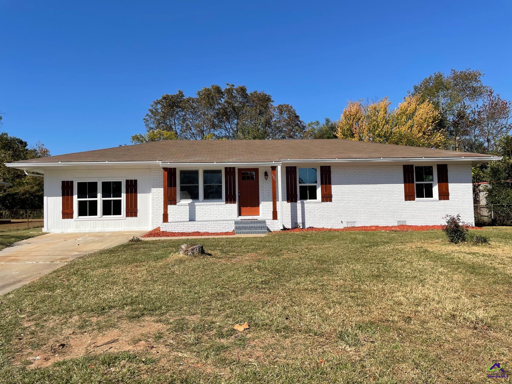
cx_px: 256
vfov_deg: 53.1
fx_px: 385
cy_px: 192
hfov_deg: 67.3
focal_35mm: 26
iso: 32
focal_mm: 4.2
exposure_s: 1/4292
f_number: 1.6
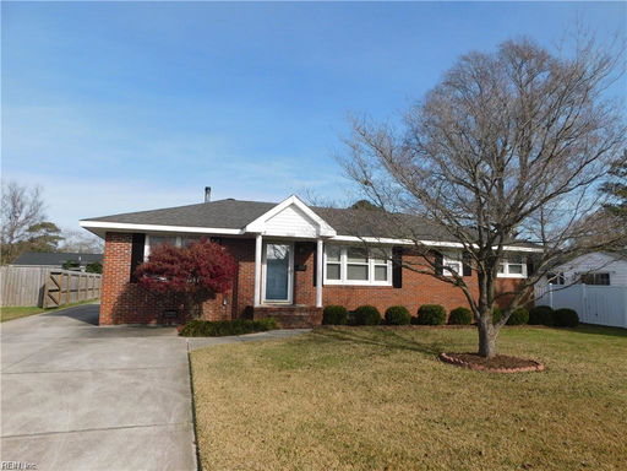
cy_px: 236
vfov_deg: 58.9
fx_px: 417
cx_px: 314
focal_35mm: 23
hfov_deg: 73.9
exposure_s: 1/500
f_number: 6
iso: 125
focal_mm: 4
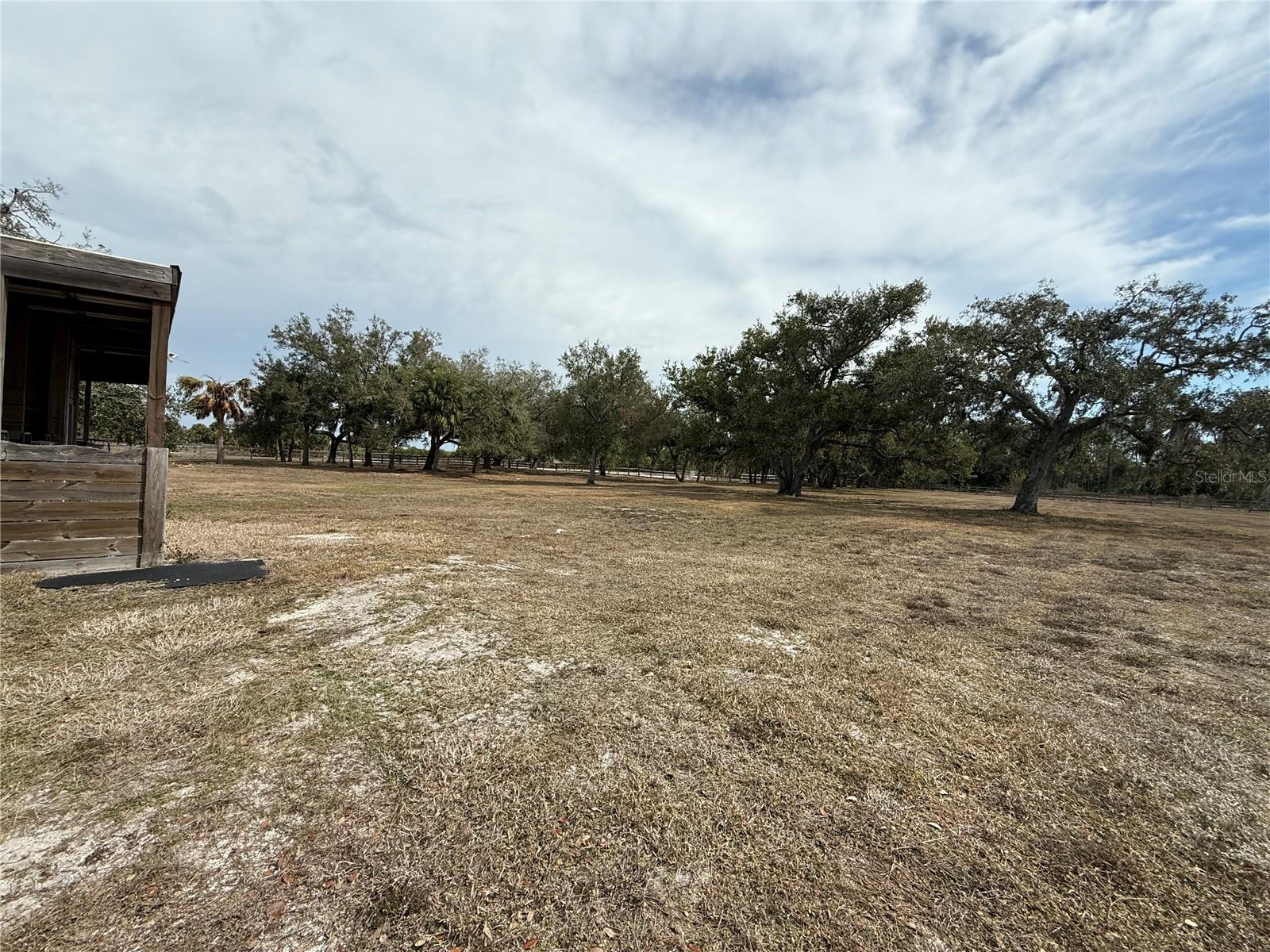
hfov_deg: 102.1
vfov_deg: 85.7
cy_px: 476
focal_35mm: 14
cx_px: 635
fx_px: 514
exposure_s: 1/2506
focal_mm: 2.22
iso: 50
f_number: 2.2
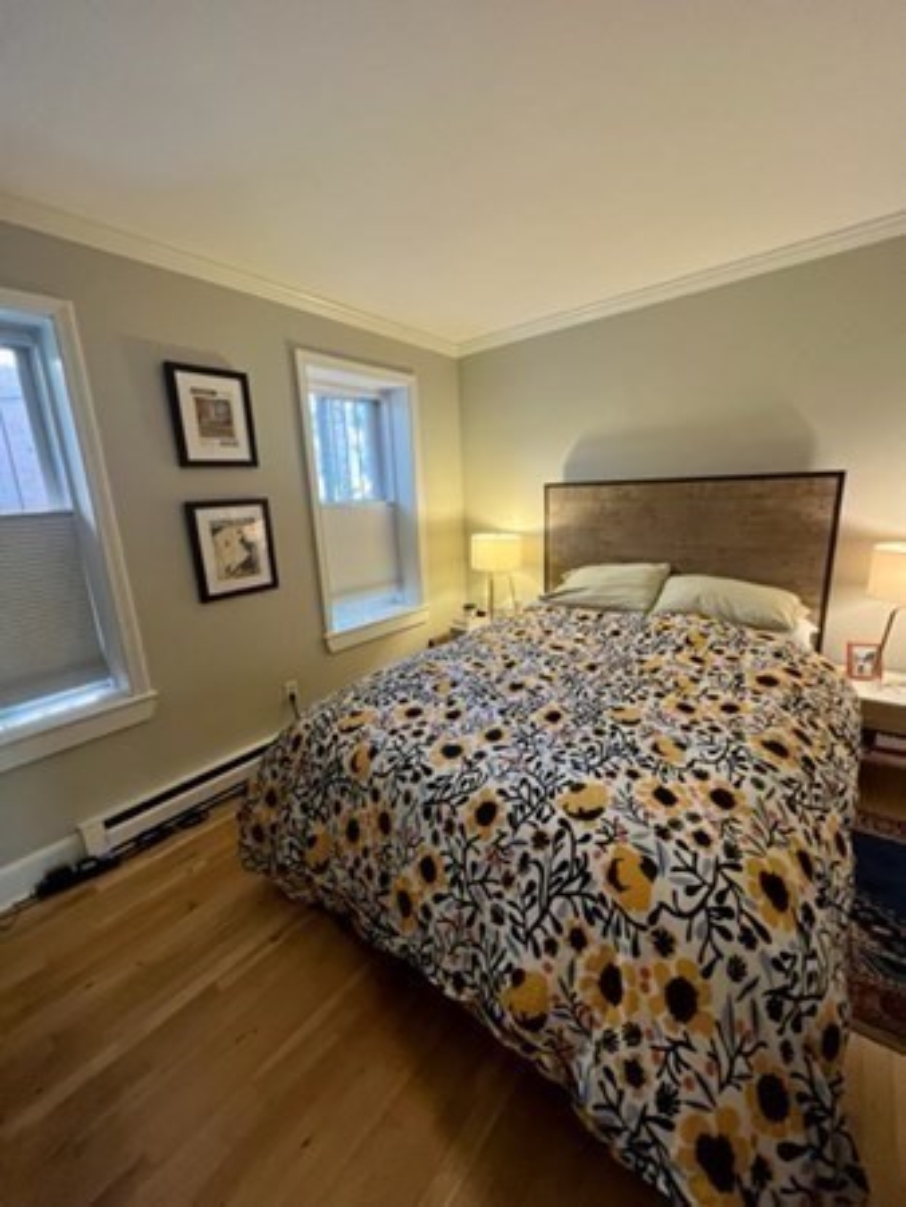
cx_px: 453
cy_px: 604
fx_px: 453
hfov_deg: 90.0
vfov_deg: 106.2
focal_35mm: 13
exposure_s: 1/60
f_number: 1.8
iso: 160
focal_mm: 1.57
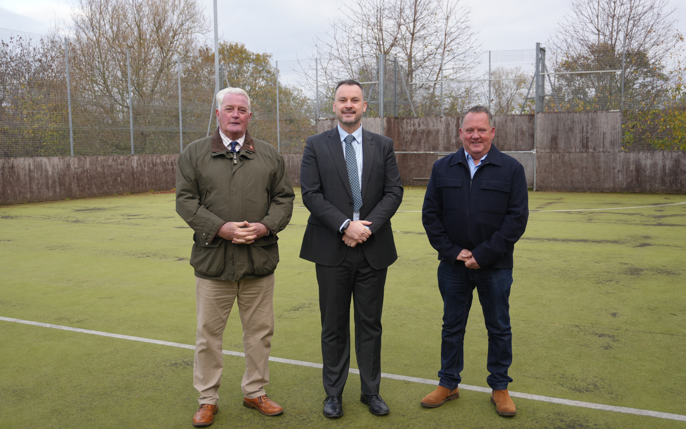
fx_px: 664
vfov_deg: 35.8
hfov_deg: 54.6
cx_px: 345
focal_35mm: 36
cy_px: 226
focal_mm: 23
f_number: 4.5
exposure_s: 1/160
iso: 125
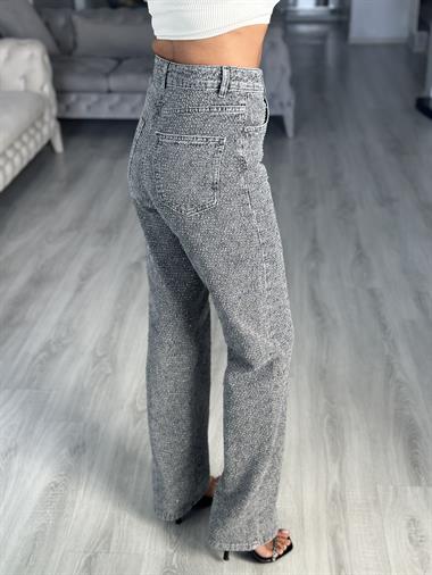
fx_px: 798
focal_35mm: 48
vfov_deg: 39.6
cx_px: 216
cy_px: 288
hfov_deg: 30.3
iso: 100
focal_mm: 6.86
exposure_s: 1/163
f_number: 1.78
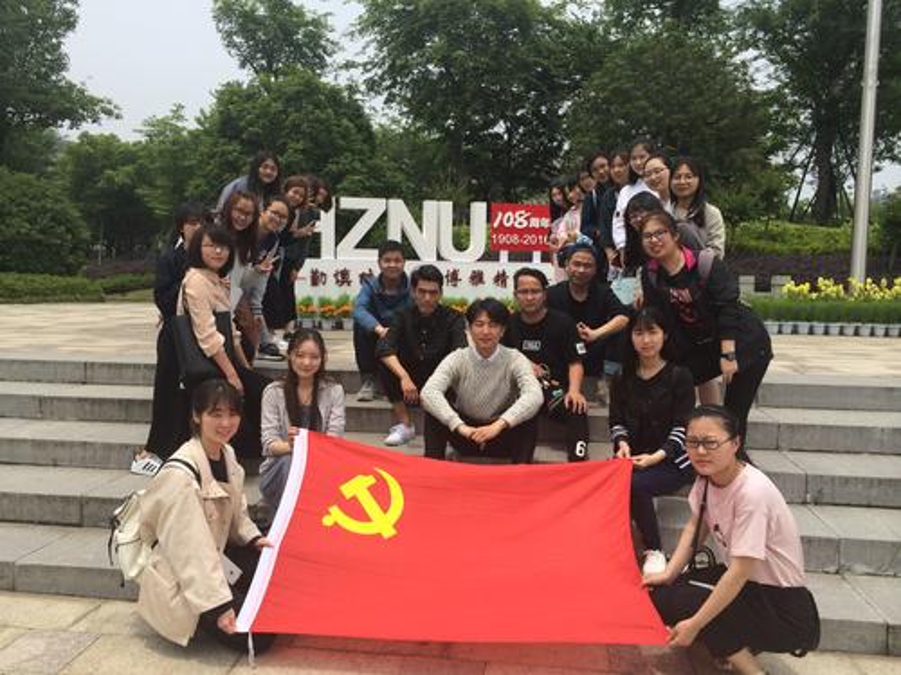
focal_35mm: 30
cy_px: 338
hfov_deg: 60.0
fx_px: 781
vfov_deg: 46.8
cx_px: 450
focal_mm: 4.12
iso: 32
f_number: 2.2
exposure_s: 1/1953
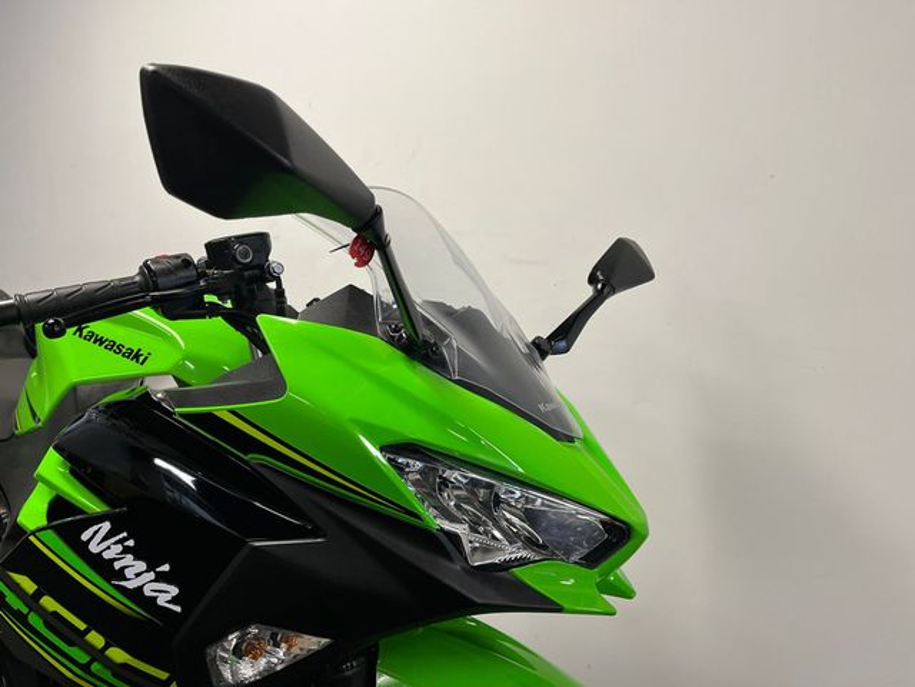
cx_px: 458
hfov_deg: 67.3
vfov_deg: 53.1
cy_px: 344
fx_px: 687
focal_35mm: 26
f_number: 1.6
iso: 125
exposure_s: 1/100
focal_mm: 5.1
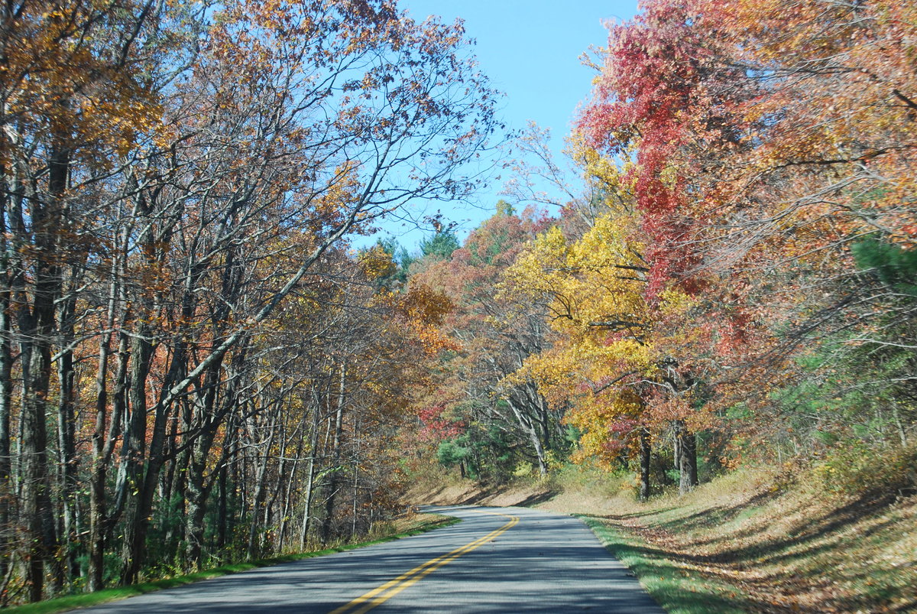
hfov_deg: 24.6
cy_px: 307
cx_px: 458
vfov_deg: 16.6
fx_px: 2104
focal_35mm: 82
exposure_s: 1/125
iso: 200
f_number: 9
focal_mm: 55
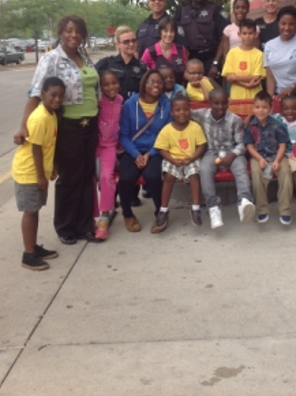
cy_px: 116
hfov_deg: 26.7
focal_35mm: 54
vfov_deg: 35.0
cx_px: 218
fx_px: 617
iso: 50
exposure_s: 1/617
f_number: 2.4
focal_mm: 4.28
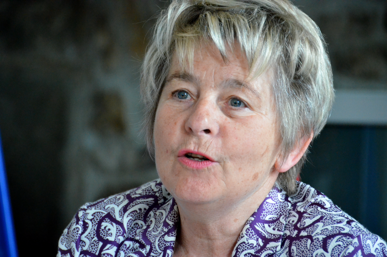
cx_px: 194
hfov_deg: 8.1
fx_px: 2736
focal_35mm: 255
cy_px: 128
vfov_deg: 5.4
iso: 5000
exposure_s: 1/125
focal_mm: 170
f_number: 5.6
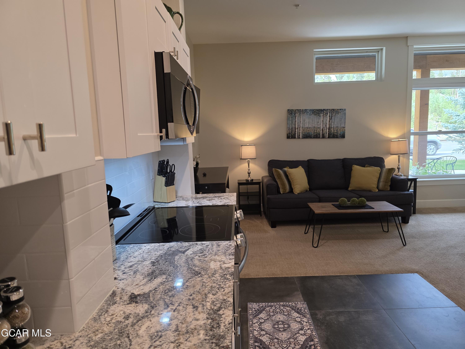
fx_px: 309
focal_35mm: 23
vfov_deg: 58.9
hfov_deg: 73.9
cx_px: 232
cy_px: 174
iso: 160
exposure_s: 1/120
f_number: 1.7
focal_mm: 6.3
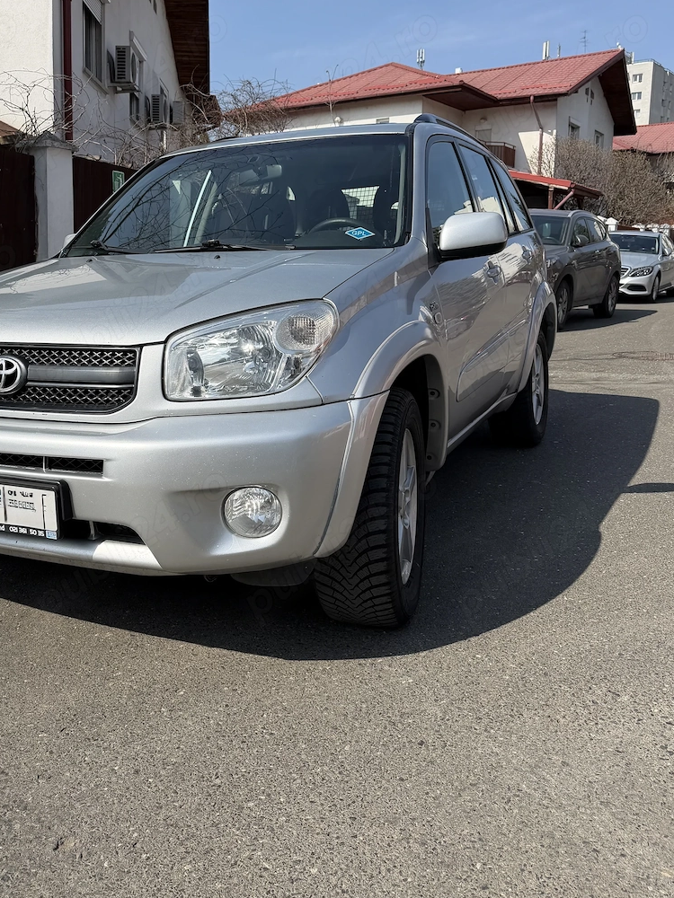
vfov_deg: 56.4
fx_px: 831
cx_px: 235
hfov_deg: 43.7
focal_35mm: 32
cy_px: 365
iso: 80
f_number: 1.78
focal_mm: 6.76
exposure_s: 1/5714
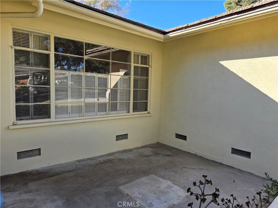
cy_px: 104
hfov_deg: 73.9
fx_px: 185
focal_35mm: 23
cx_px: 139
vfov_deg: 58.9
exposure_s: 1/551
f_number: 1.8
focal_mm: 5.4
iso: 25
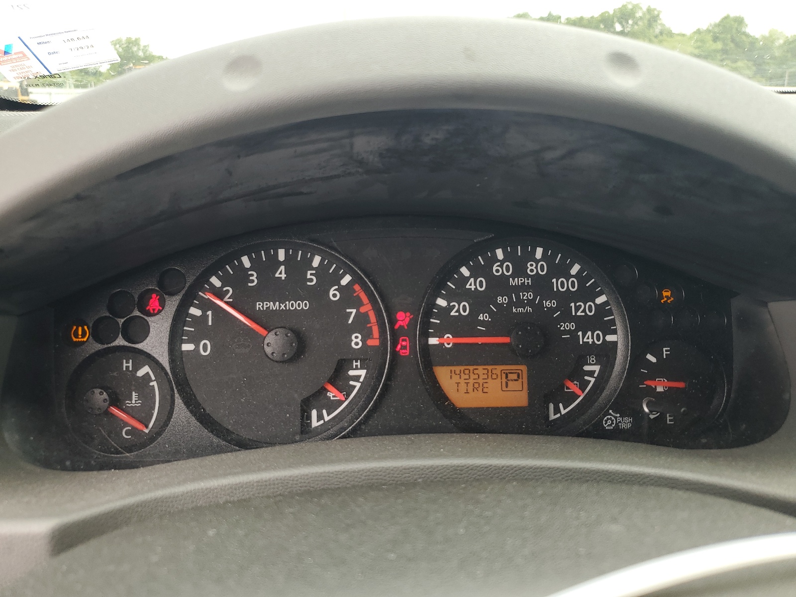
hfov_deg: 67.3
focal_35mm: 26
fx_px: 598
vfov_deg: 53.1
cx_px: 398
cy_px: 298
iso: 50
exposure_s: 1/213
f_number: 1.5
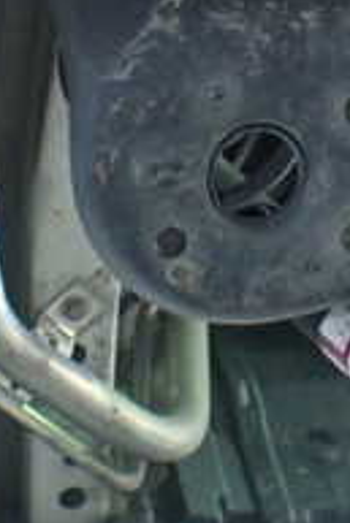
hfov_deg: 14.1
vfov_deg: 20.9
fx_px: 1412
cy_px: 144
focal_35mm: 97
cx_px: 255
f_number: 2.3
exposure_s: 1/40
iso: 800
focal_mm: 5.4
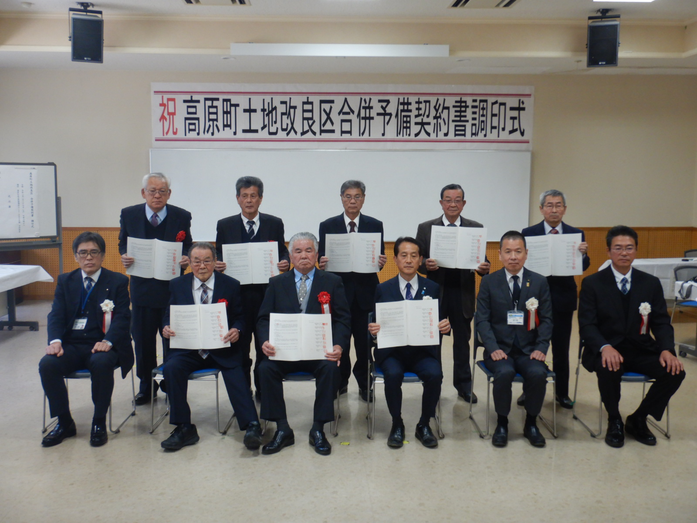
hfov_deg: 50.1
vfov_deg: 38.7
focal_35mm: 37
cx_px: 348
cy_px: 262
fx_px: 745
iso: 320
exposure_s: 1/30
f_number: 4.2
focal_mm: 6.6
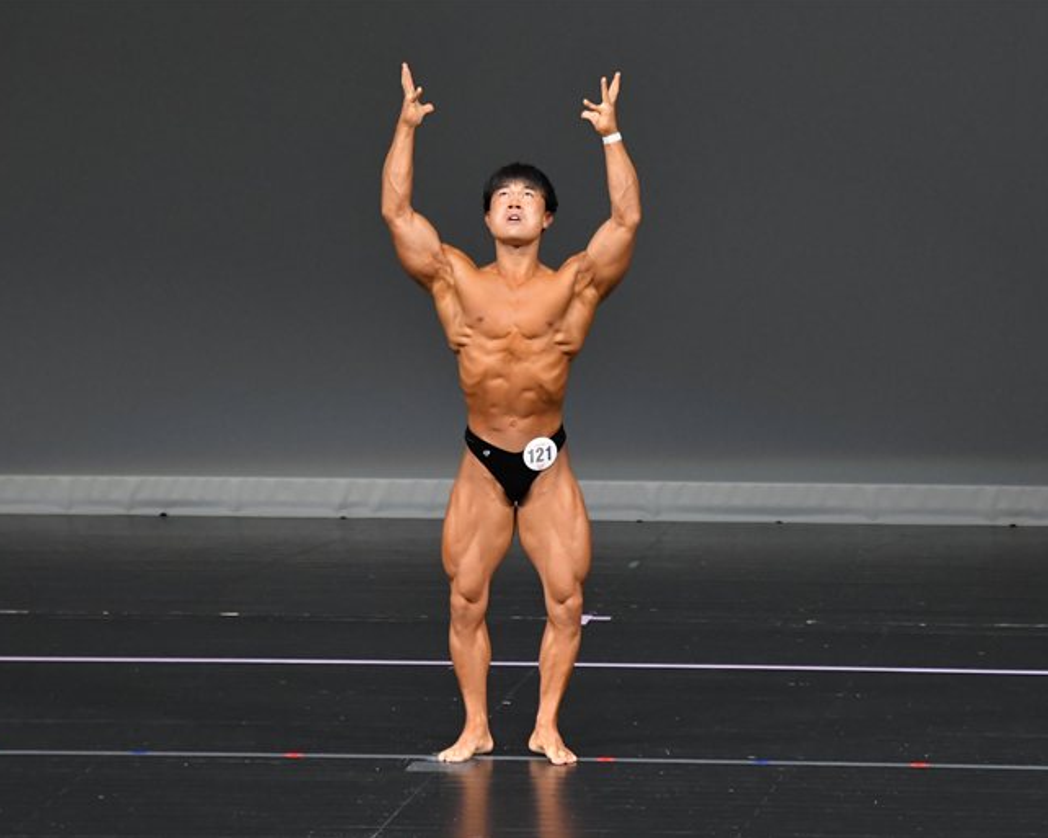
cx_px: 590
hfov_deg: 6.0
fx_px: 10014
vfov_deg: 4.8
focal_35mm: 323
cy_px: 418
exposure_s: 1/400
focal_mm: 190
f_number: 5.6
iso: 4000
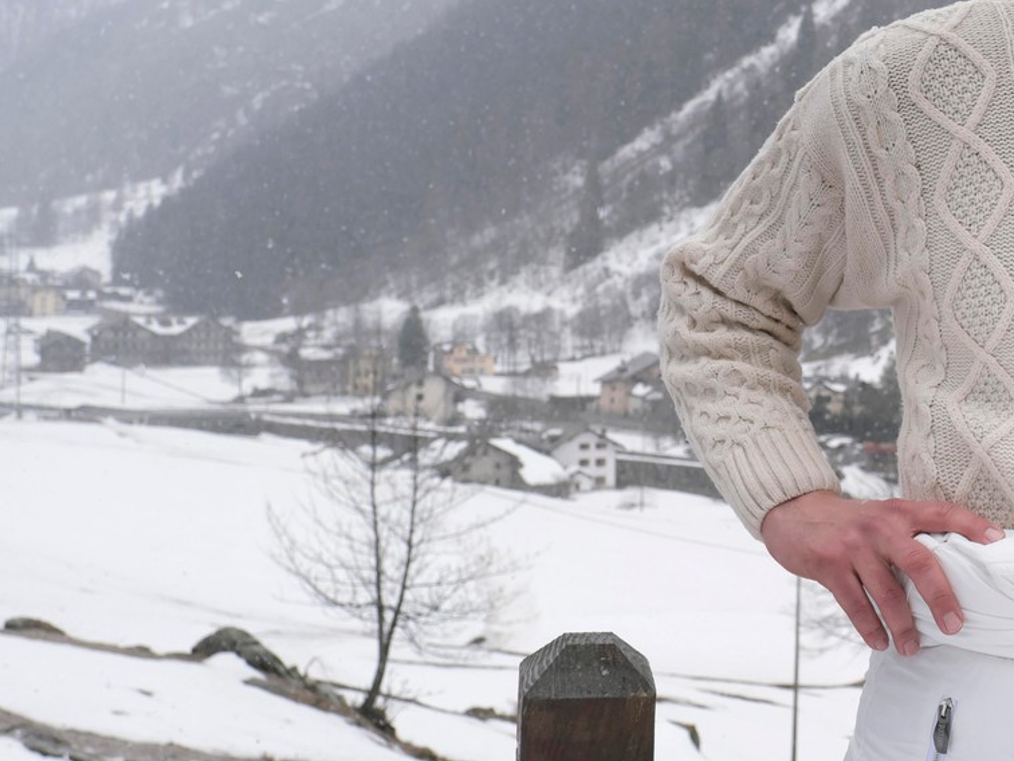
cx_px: 1195
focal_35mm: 71
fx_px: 2080
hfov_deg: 24.9
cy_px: 298
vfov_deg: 20.7
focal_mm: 20.6
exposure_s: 1/250
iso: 500
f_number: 5.6
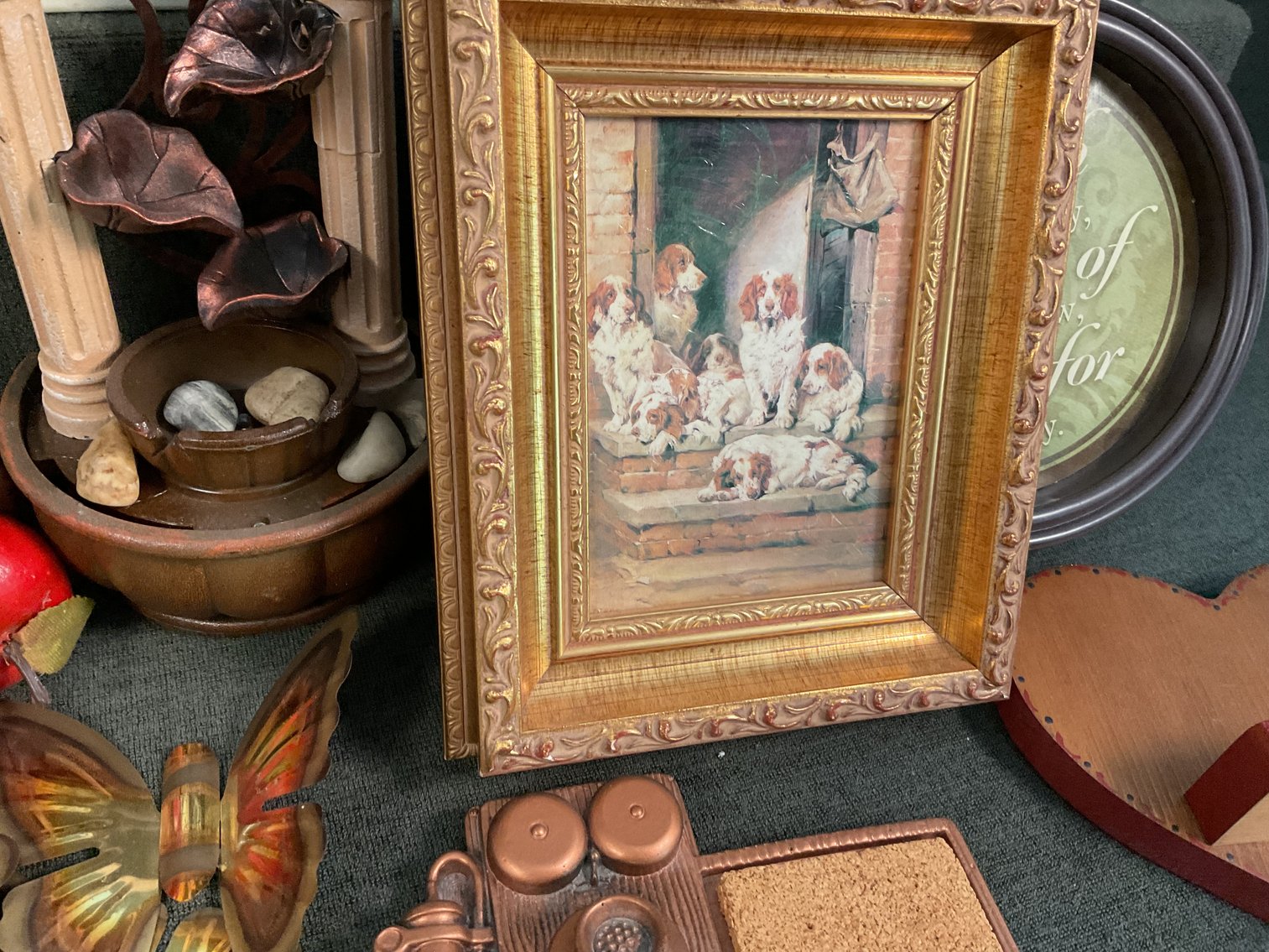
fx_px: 1063
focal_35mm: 29
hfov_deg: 61.7
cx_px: 634
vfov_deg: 48.2
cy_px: 476
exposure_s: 1/60
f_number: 1.8
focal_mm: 3
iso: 200
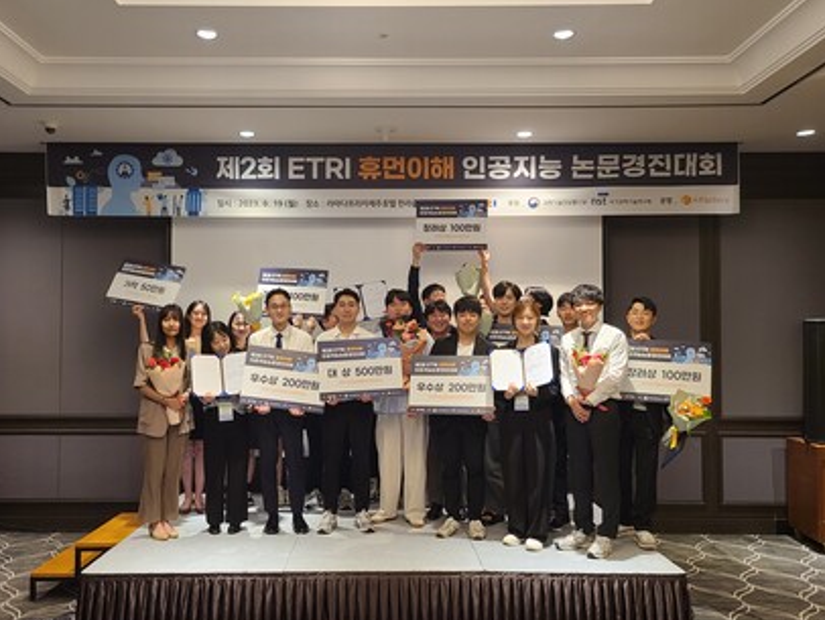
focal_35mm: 32
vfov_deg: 44.2
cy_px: 316
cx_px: 394
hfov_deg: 56.8
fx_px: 763
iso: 200
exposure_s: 1/40
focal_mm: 5.4
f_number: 1.8
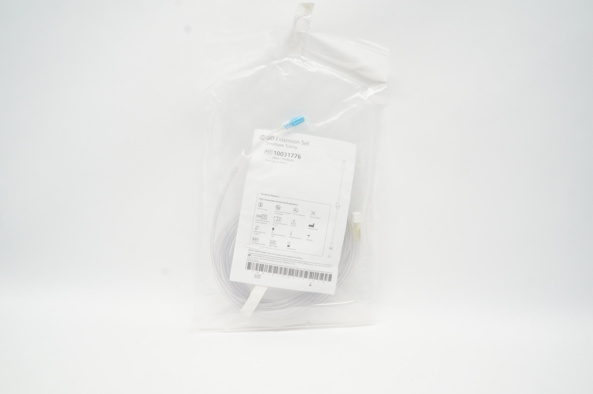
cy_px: 197
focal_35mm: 27
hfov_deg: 67.4
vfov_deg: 47.8
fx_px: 444
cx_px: 296
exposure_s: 1/20
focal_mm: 18
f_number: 11
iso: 800
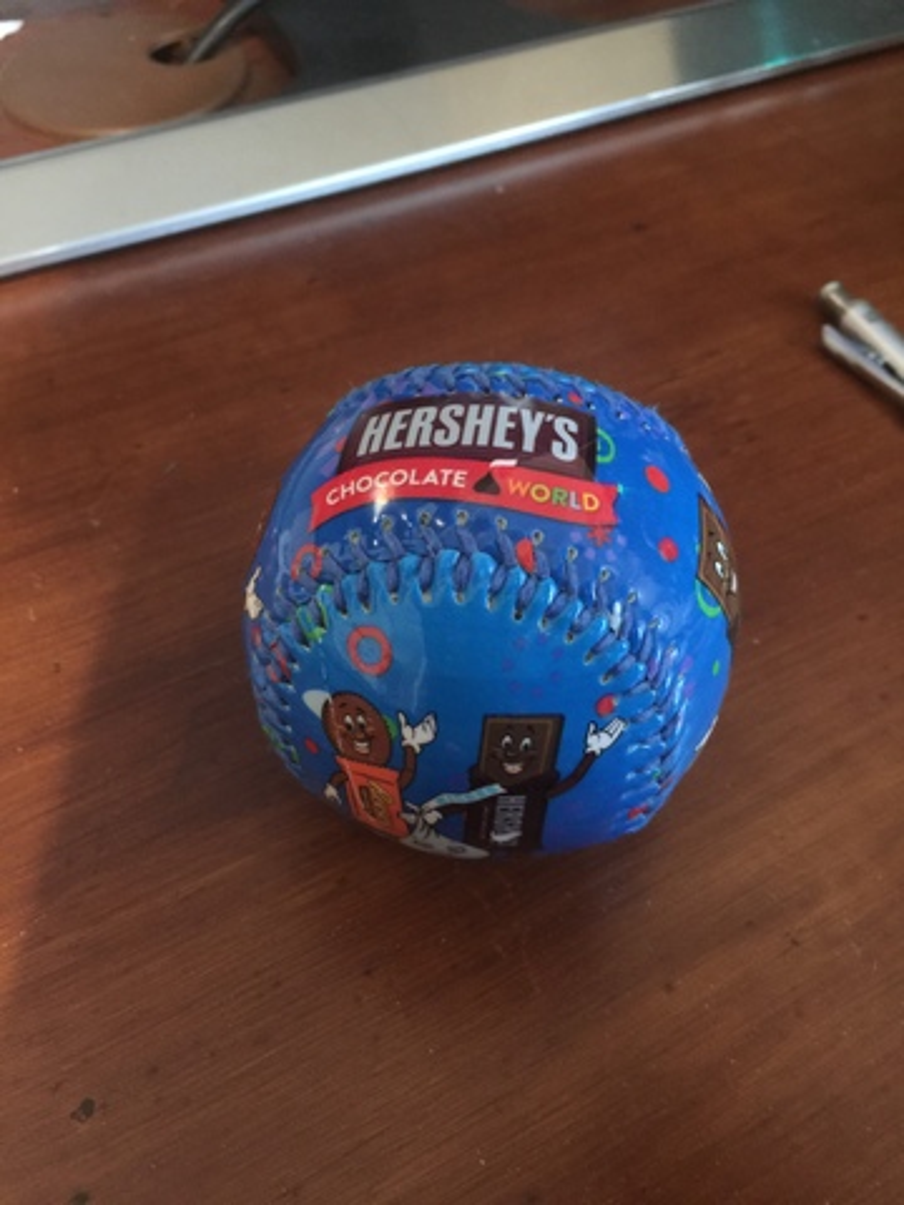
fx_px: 1010
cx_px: 452
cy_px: 602
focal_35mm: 29
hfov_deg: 48.2
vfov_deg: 61.7
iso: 80
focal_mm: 4.15
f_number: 2.2
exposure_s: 1/4
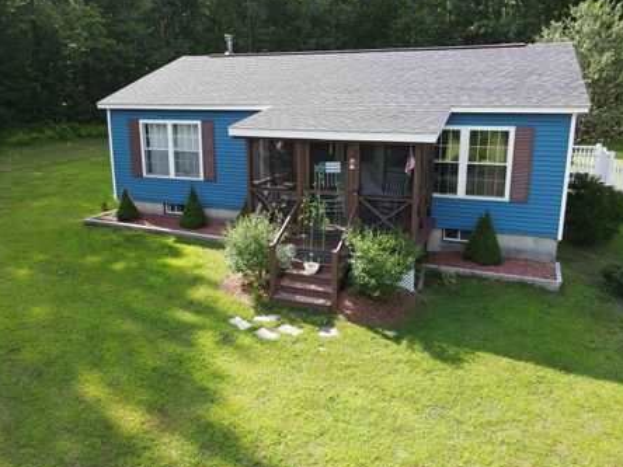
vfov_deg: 51.3
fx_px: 486
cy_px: 211
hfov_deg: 65.3
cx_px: 295
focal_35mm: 27
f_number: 2.8
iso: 100
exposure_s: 1/125
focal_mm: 4.5
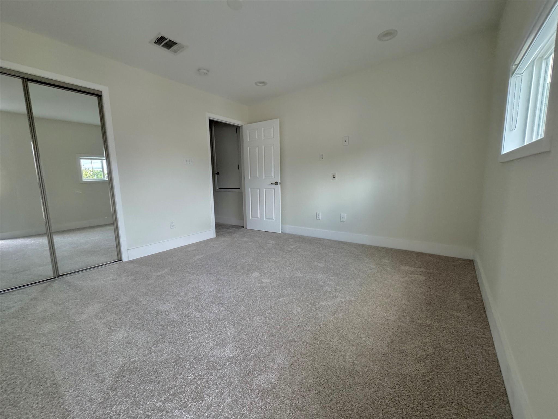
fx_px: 226
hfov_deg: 102.1
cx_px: 279
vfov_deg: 85.7
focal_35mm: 14
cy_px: 210
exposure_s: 1/60
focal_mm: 2.22
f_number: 2.2
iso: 320
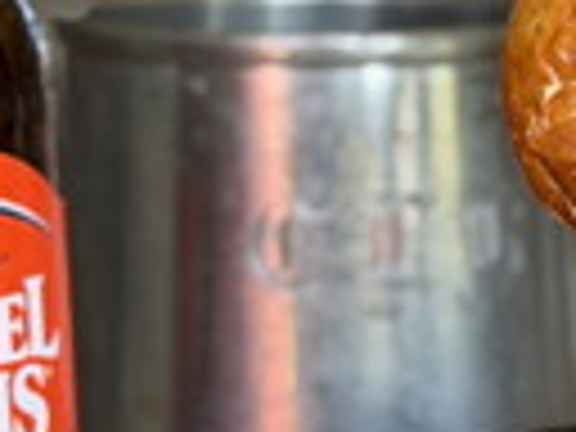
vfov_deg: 6.1
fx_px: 4043
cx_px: 896
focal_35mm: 243
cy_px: 470
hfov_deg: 8.0
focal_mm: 6.76
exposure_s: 1/121
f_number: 1.78
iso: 50
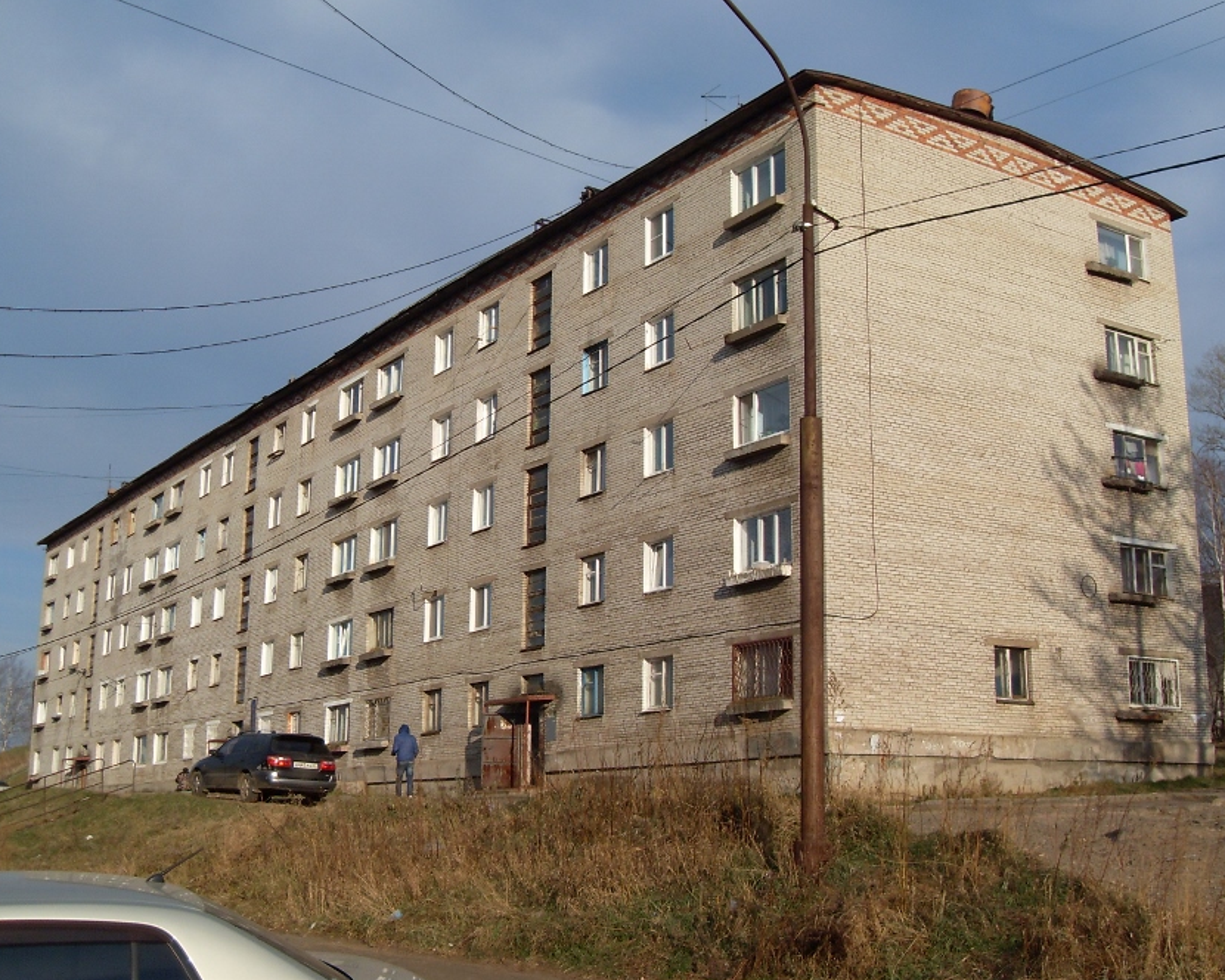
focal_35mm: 42
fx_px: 1523
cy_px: 486
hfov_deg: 43.8
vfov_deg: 35.7
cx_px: 596
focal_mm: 6.3
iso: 80
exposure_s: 1/350
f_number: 7
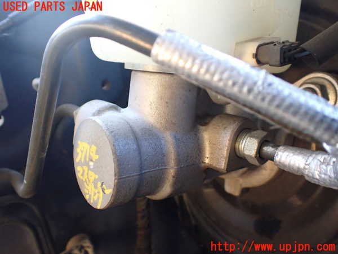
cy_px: 127
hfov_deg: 60.0
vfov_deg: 46.8
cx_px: 169
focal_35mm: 30
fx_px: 293
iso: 800
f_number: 2.3
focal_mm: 5.4
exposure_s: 1/125
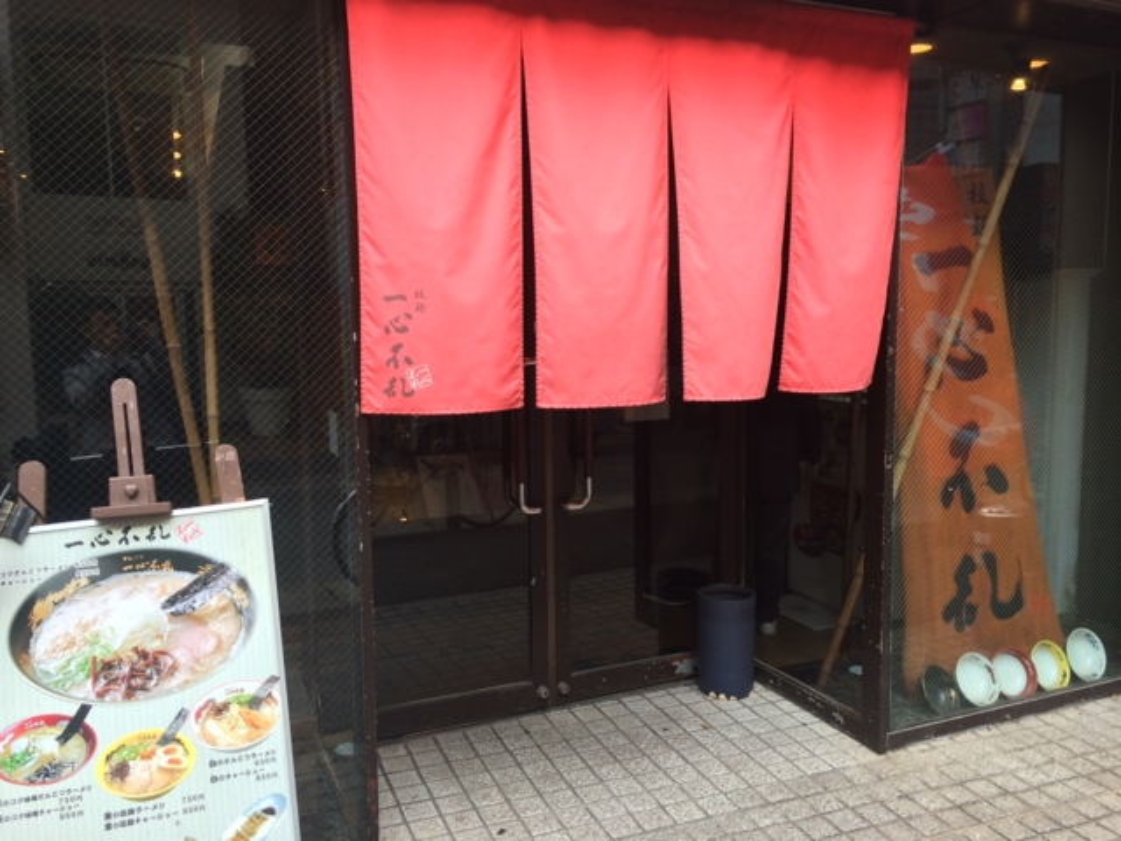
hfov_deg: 61.7
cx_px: 560
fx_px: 939
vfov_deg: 48.2
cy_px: 420
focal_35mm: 29
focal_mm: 4.15
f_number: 2.2
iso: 32
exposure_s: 1/189
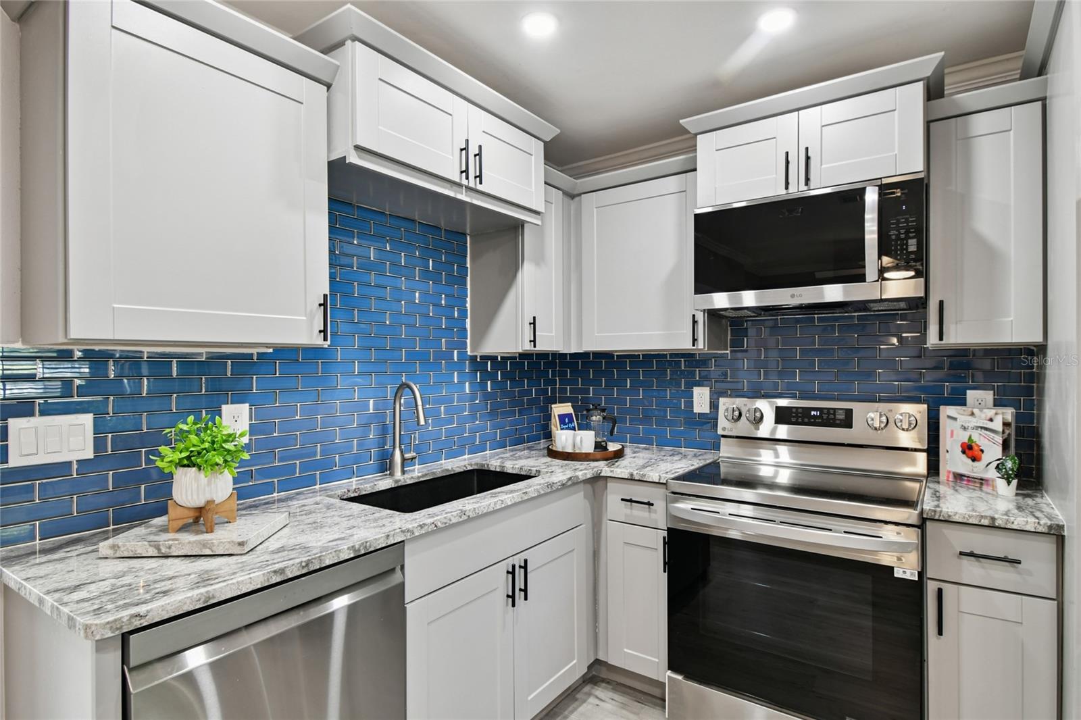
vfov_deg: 67.4
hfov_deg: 90.0
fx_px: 540
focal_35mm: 18
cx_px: 540
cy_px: 360
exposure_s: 1/1.25
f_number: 7.1
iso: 100
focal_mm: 12
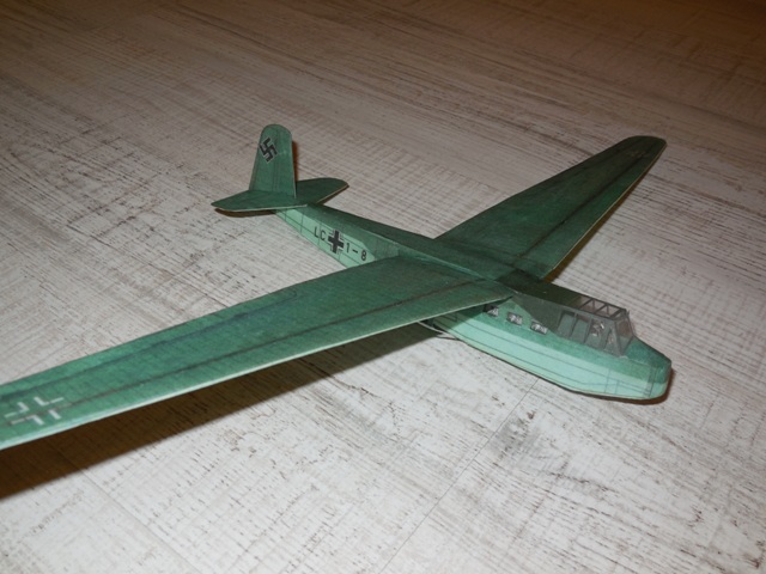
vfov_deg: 41.8
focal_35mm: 34
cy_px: 287
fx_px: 752
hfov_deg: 54.0
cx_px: 383
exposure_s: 1/30
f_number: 3.4
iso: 125
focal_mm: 6.1
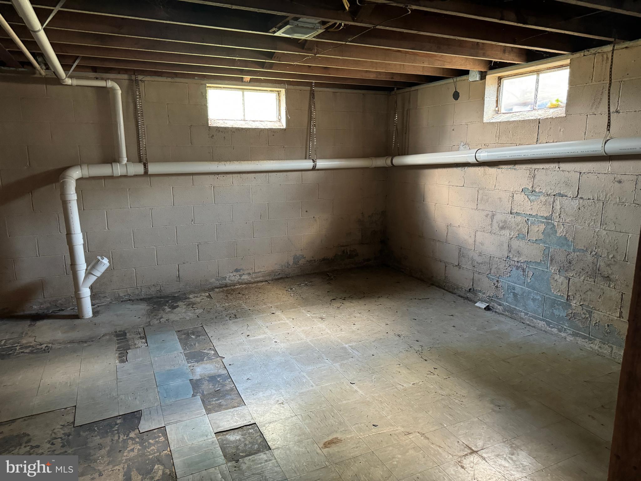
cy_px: 240
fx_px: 444
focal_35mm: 24
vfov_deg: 56.8
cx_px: 320
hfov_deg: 71.6
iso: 640
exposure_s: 1/40
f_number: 1.78
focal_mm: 6.76
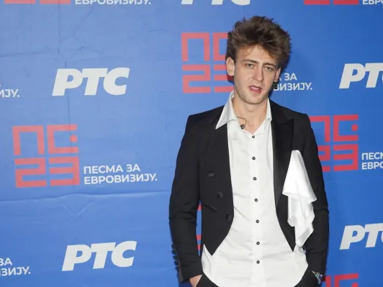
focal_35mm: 66
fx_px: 730
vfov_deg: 22.2
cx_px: 241
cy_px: 164
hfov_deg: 29.3
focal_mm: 48
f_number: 5.6
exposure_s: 1/250
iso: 1600
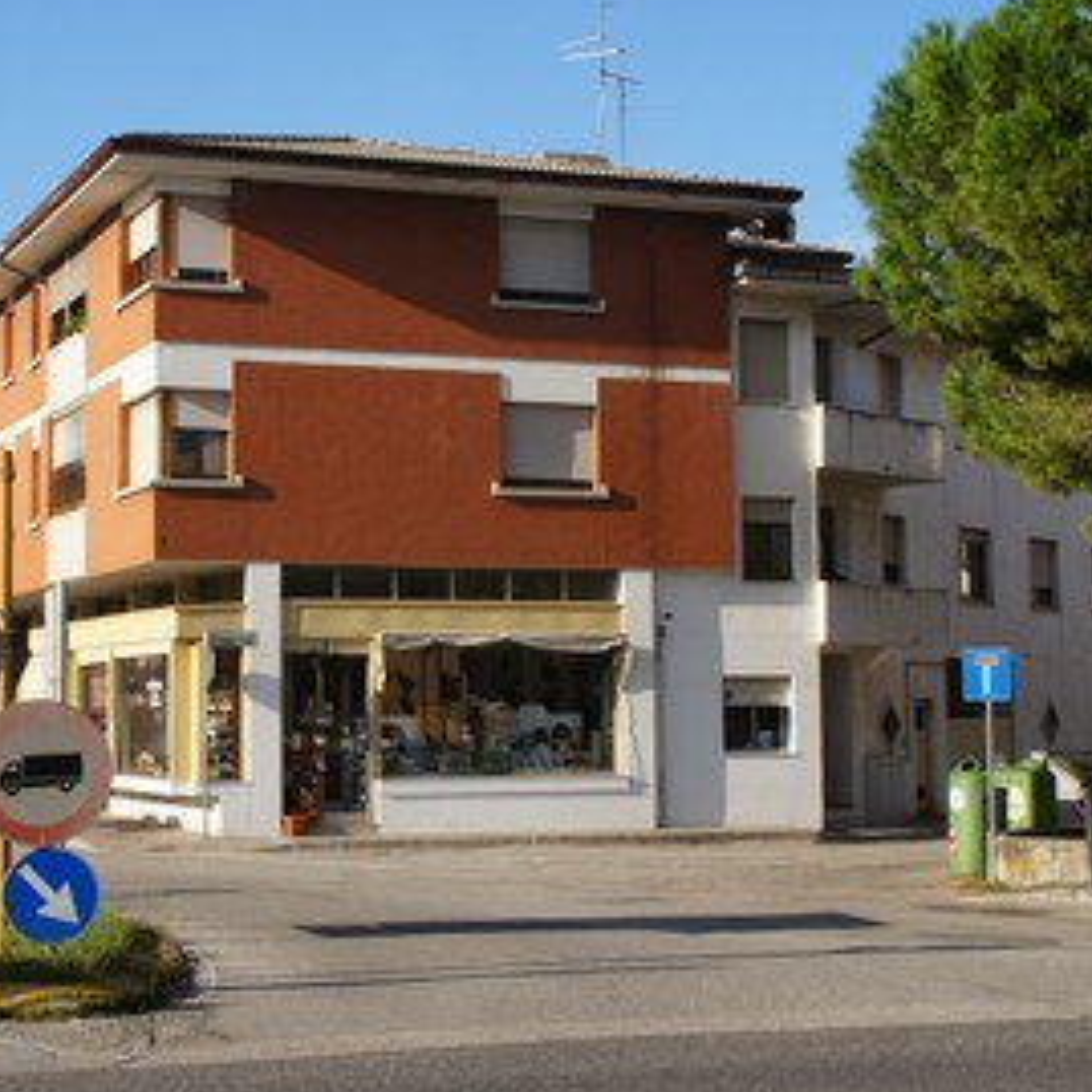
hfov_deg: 27.9
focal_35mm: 61
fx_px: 2177
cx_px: 345
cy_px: 522
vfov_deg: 28.2
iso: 100
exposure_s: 1/100
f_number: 13
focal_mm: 28
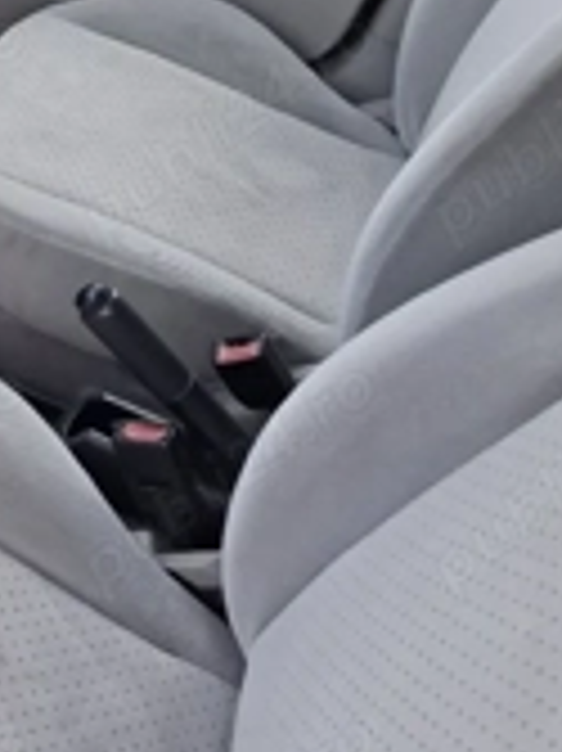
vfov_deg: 34.2
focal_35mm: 55
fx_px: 1192
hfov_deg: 25.0
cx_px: -31
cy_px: 180
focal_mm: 5.54
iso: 50
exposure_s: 1/120
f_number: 1.8
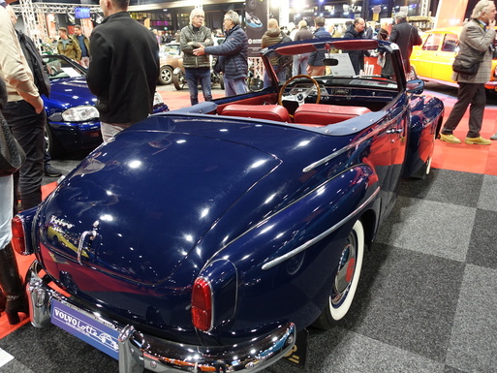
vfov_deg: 51.4
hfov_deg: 65.3
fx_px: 388
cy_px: 184
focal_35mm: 27
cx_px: 242
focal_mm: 8.8
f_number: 1.8
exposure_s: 1/30
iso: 400
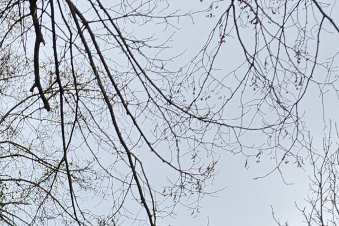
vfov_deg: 11.2
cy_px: 481
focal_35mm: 108
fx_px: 1017
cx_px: -137
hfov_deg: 17.4
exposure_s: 1/611
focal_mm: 5.4
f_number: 1.8
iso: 25
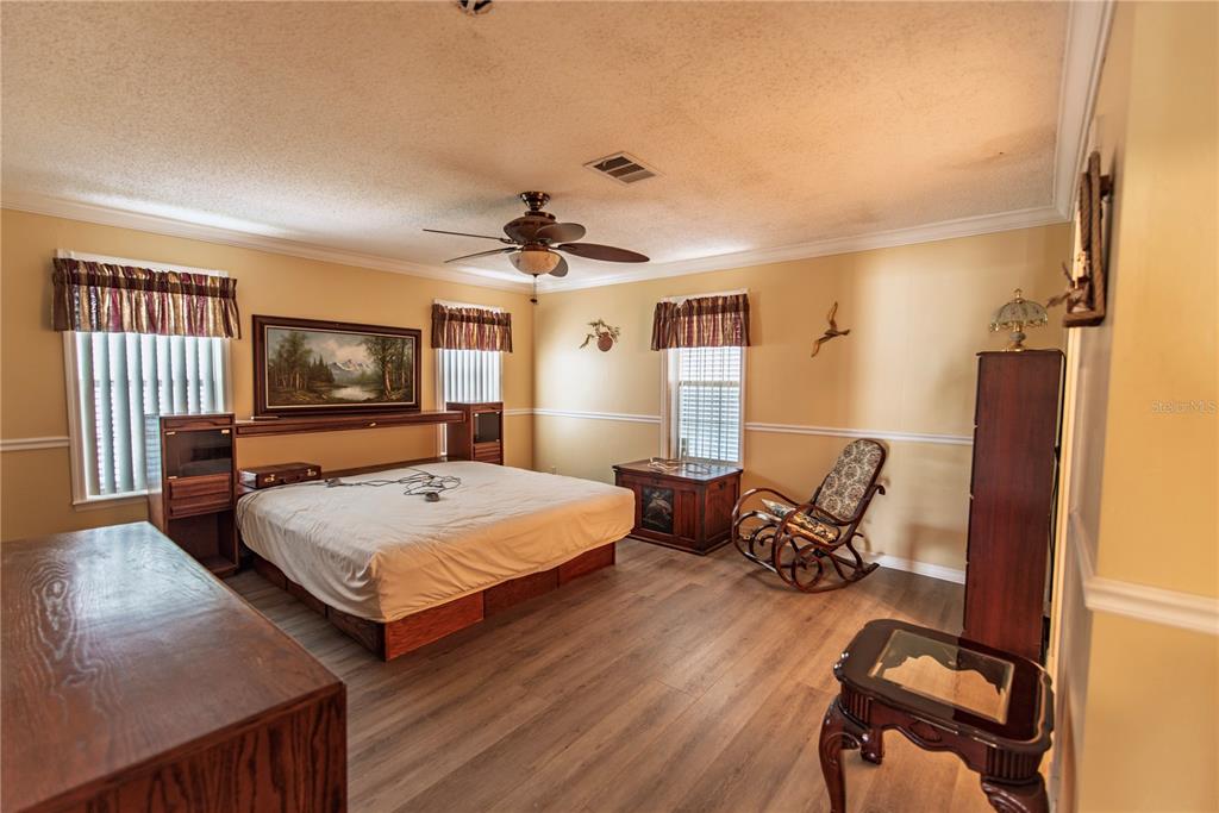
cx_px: 610
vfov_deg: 77.3
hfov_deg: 100.4
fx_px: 508
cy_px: 406
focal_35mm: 15
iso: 100
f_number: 2.8
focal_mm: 15
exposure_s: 1/13
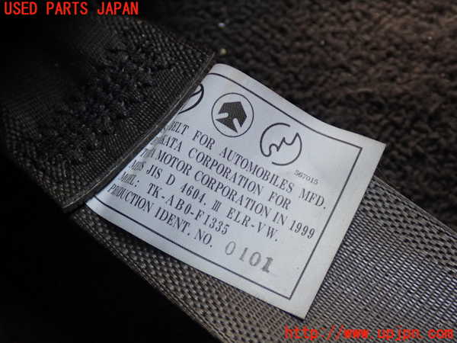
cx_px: 228
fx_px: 713
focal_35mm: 54
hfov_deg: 35.5
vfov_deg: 27.0
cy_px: 172
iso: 200
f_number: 3.3
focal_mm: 9.65
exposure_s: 1/50
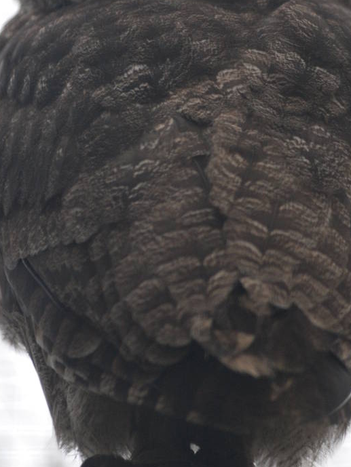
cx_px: 170
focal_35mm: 570
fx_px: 7704
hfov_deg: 2.6
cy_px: 80
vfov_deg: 3.5
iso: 400
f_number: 4.8
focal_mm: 170
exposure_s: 1/500
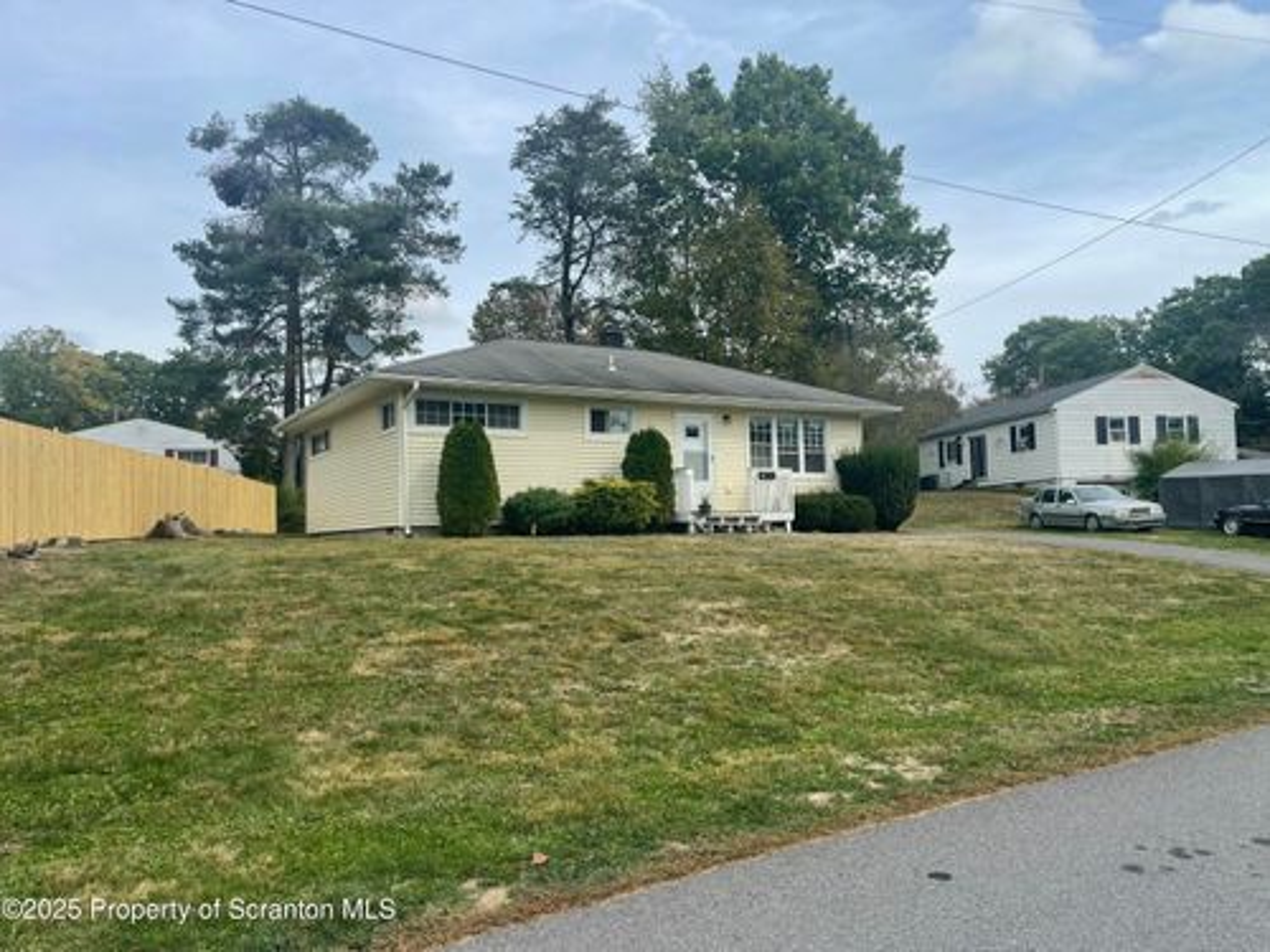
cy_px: 476
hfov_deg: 69.4
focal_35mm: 25
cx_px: 635
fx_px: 917
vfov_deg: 54.9
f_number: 1.6
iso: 32
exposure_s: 1/2786
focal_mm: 5.1
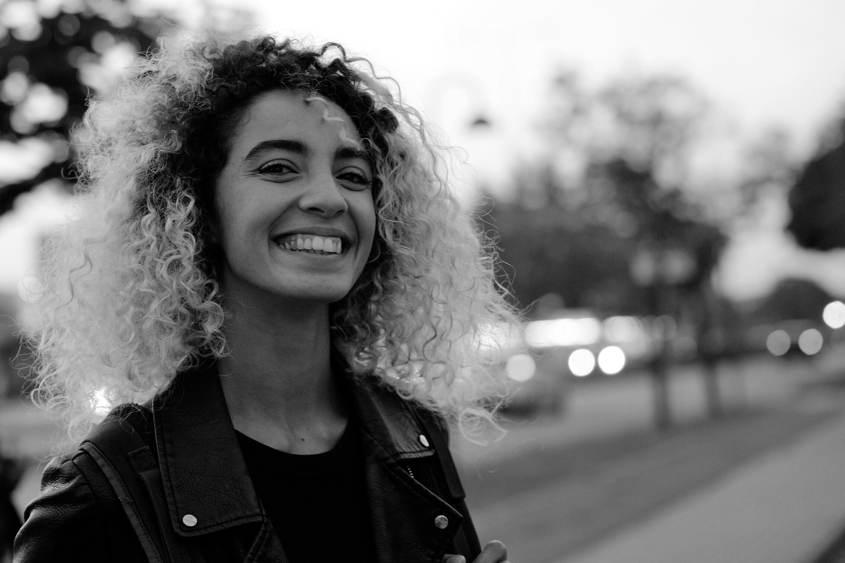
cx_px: 435
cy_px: 287
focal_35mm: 74
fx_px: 1737
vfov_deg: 18.4
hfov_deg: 27.3
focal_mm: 70
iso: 2000
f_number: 2.8
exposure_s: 1/125
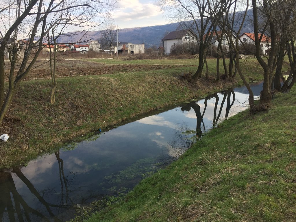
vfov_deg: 48.2
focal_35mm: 29
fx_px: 248
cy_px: 111
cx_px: 148
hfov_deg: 61.7
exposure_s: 1/430
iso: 32
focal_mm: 4.15
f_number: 2.2
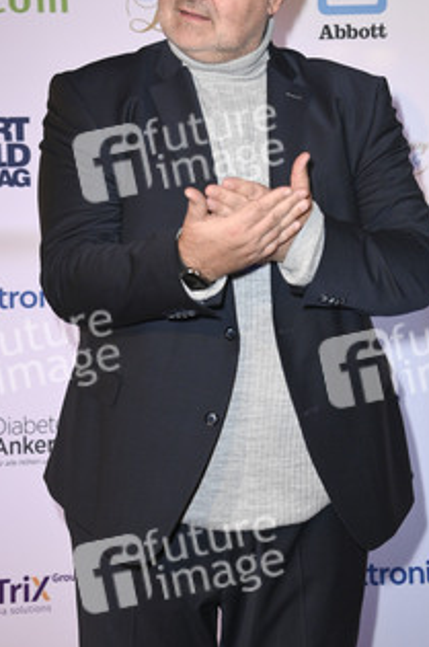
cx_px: 238
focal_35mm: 89
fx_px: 1596
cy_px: 257
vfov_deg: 22.9
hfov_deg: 15.3
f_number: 5.6
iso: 3200
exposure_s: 1/160
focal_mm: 70
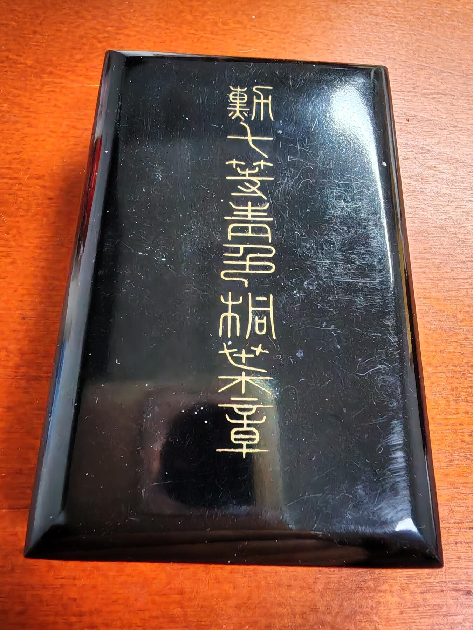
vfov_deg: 67.3
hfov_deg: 53.1
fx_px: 474
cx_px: 236
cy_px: 315
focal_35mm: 26
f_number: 2.2
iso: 160
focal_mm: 1.96
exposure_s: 1/20
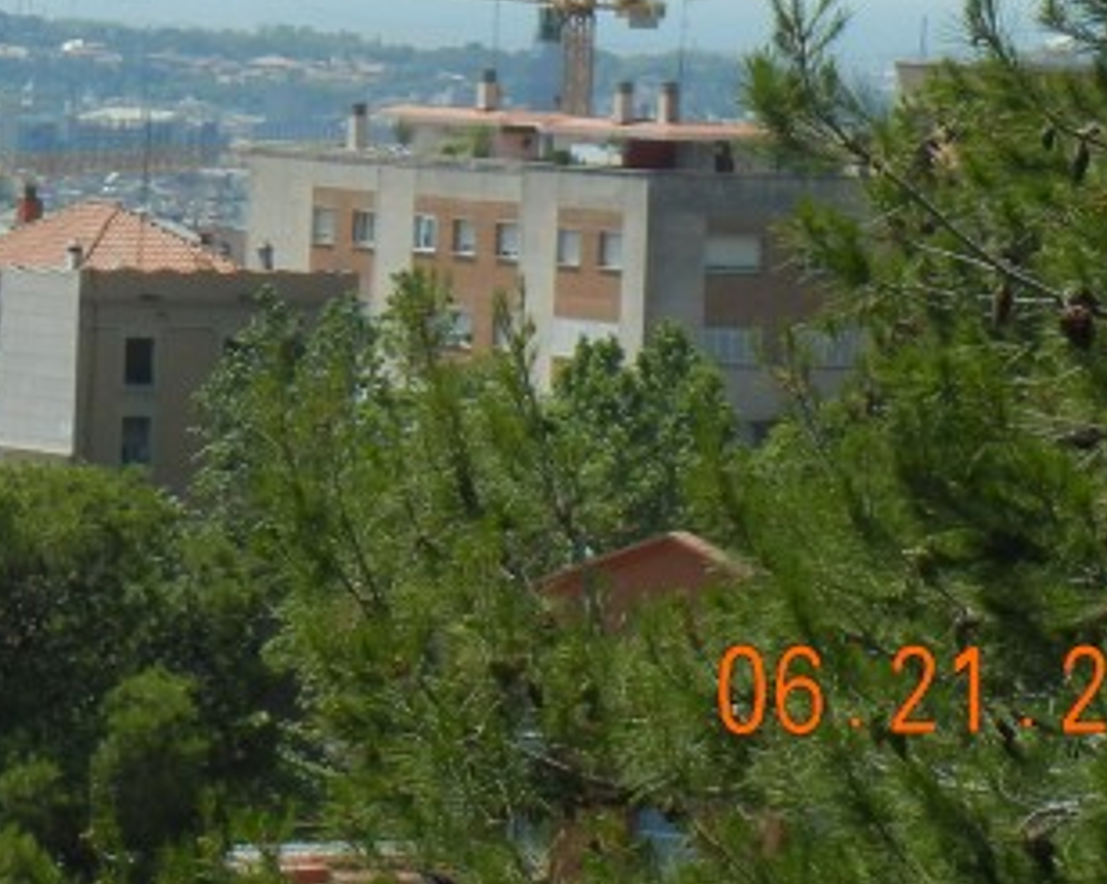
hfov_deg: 6.7
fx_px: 9462
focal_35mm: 289
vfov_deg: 5.3
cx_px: 7
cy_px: -402
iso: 160
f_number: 8.8
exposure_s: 1/308
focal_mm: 16
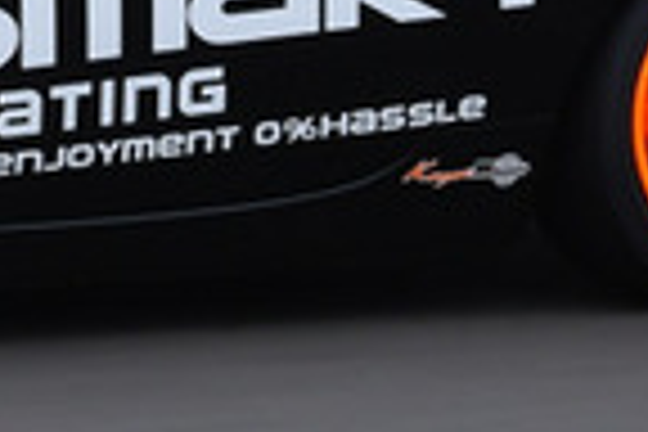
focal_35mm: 2671
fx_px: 48074
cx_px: -436
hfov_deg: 0.8
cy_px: -490
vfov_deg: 0.5
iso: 250
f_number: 13
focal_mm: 320
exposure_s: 1/200
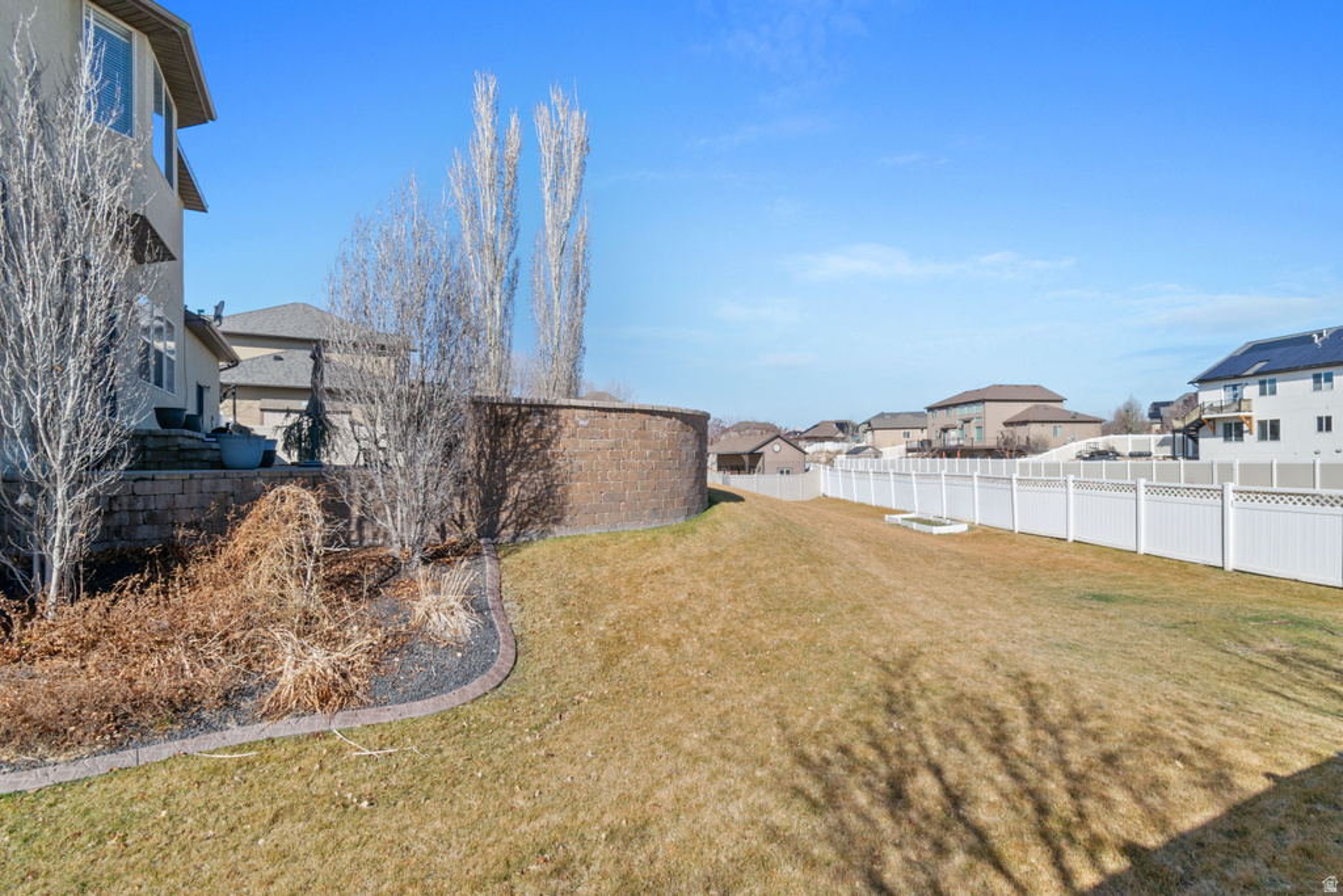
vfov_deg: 77.3
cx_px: 672
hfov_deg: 100.4
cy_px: 448
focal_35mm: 15
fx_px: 560
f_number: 11
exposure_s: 1/160
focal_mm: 10
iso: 100
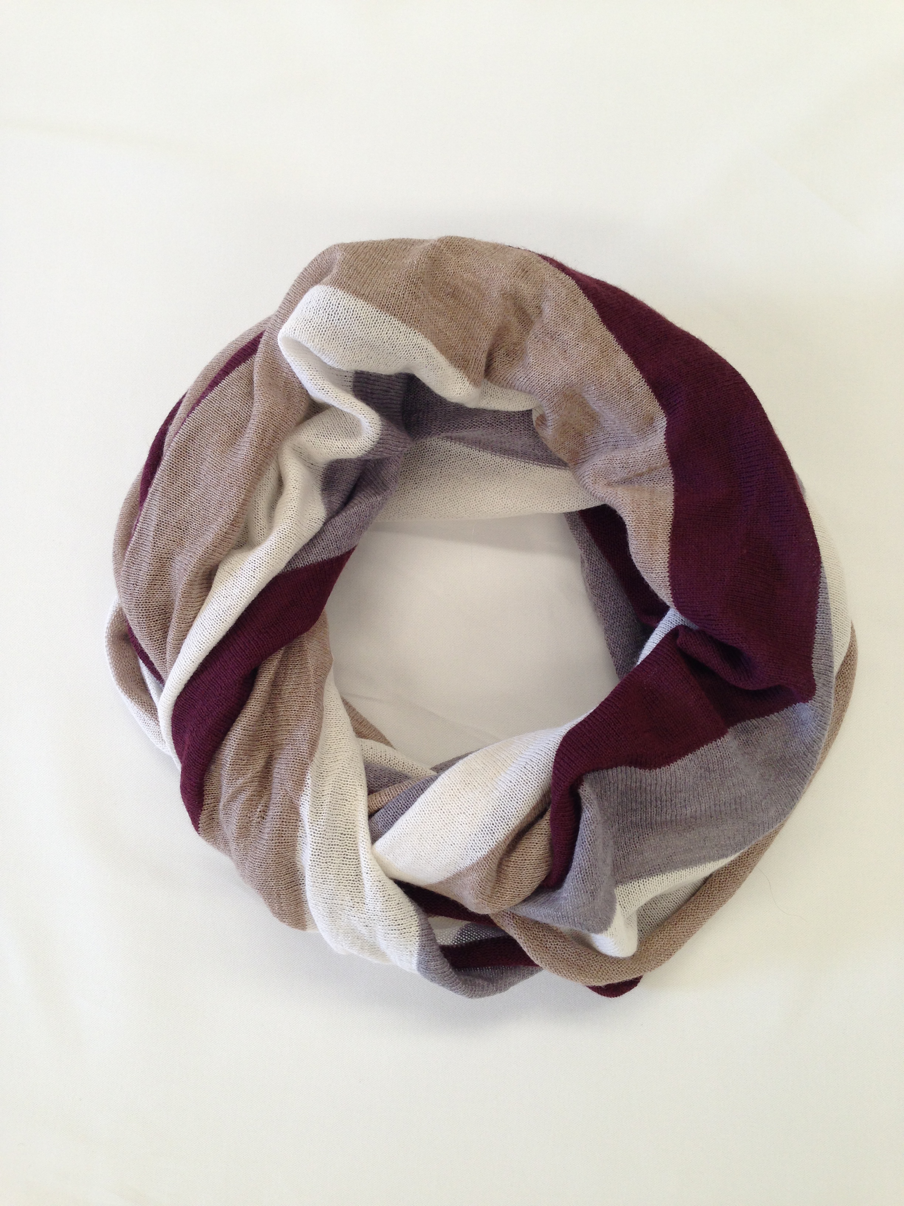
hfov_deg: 42.9
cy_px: 603
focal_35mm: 33
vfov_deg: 55.4
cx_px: 452
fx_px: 1149
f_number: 2.4
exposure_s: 1/60
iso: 50
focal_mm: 4.13
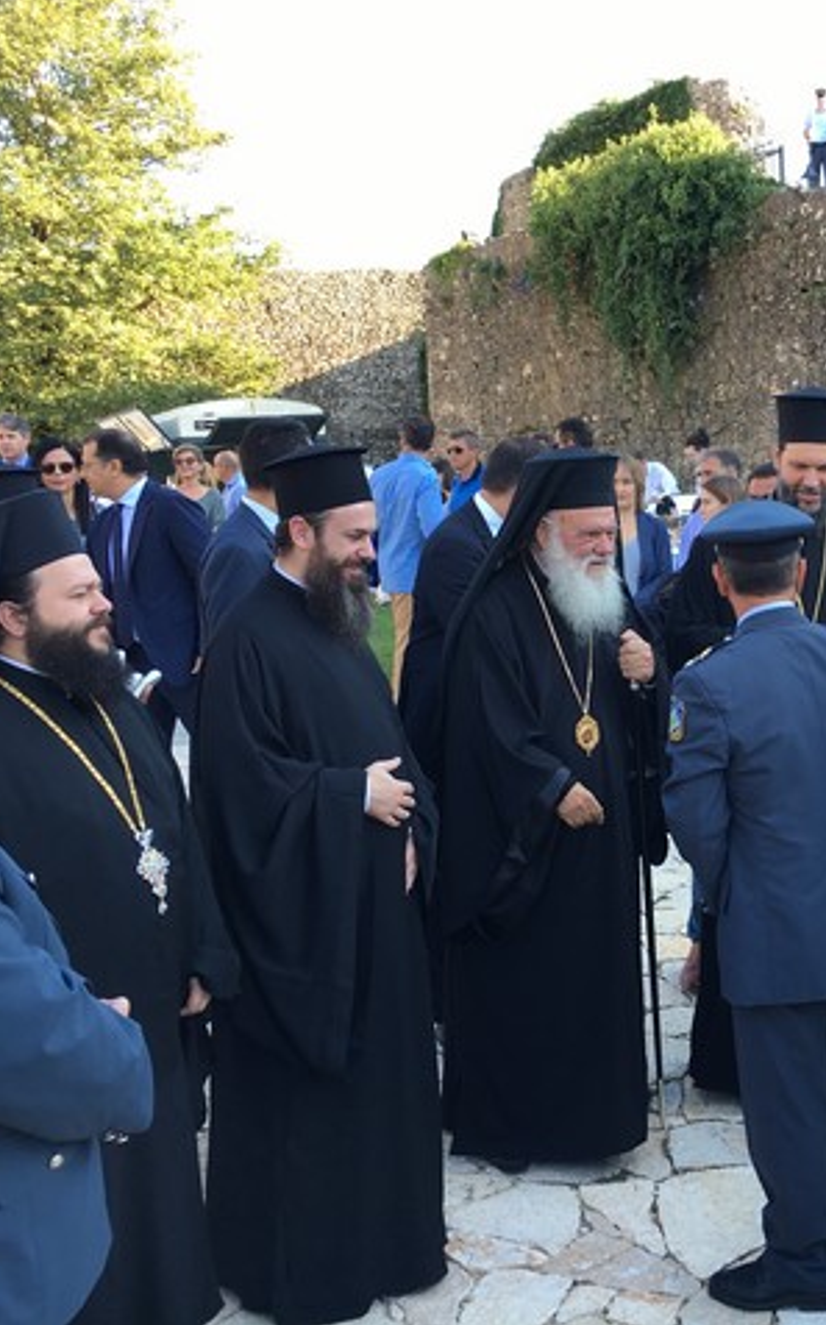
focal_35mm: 42
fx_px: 1515
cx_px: 723
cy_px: 649
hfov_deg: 29.4
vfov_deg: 47.2
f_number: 2.2
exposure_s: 1/117
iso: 25
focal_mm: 4.15
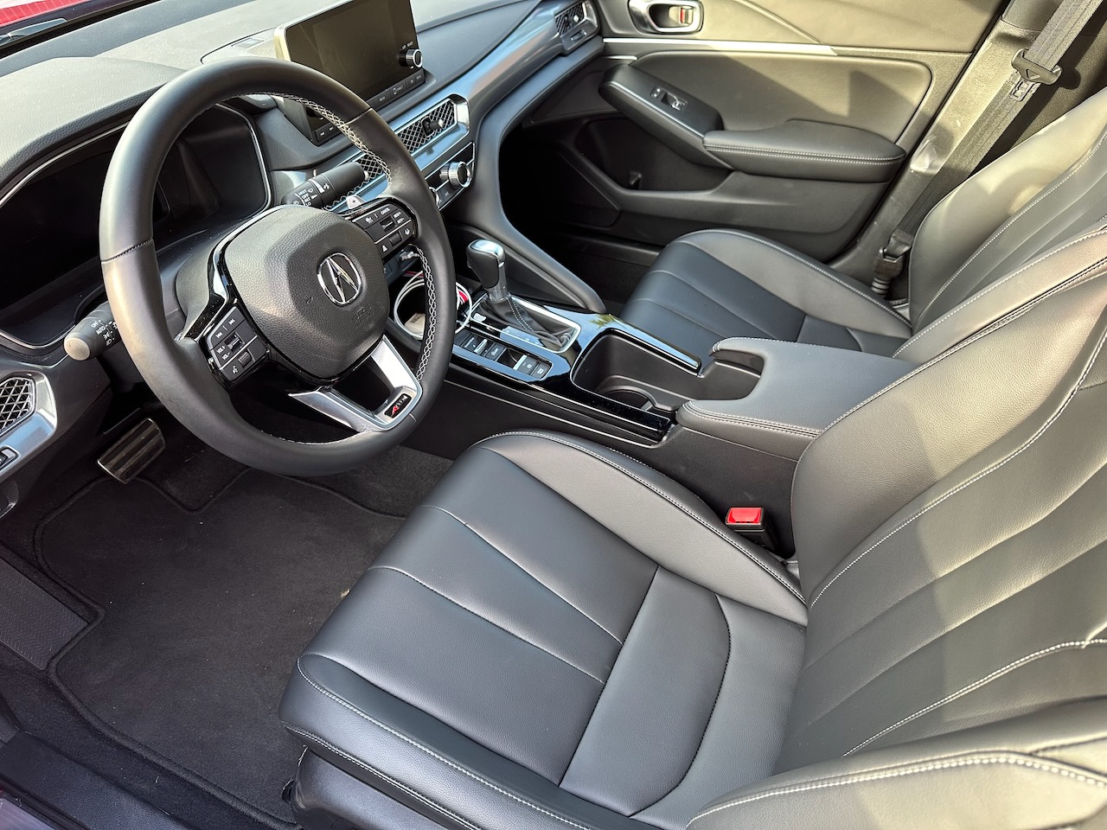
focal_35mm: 24
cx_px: 554
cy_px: 415
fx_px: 768
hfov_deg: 71.6
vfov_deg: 56.8
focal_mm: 6.86
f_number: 1.78
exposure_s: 1/102
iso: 250
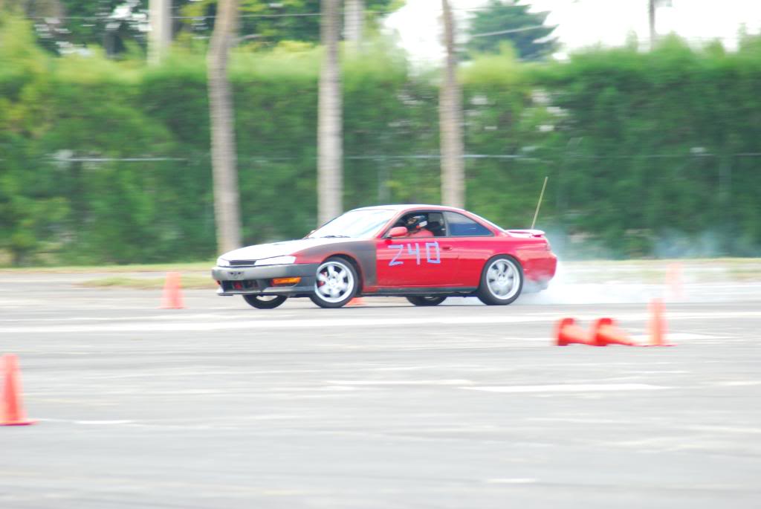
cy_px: 254
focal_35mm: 450
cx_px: 380
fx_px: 9522
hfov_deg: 4.6
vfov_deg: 3.1
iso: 200
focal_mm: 300
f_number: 6.3
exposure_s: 1/80
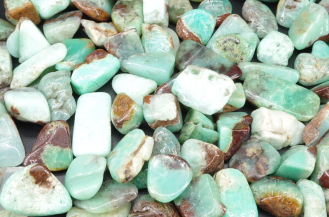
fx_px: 383
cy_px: 108
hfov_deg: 46.5
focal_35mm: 42
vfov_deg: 31.7
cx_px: 164
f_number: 5
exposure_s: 1/1.25
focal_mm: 28.13
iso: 100
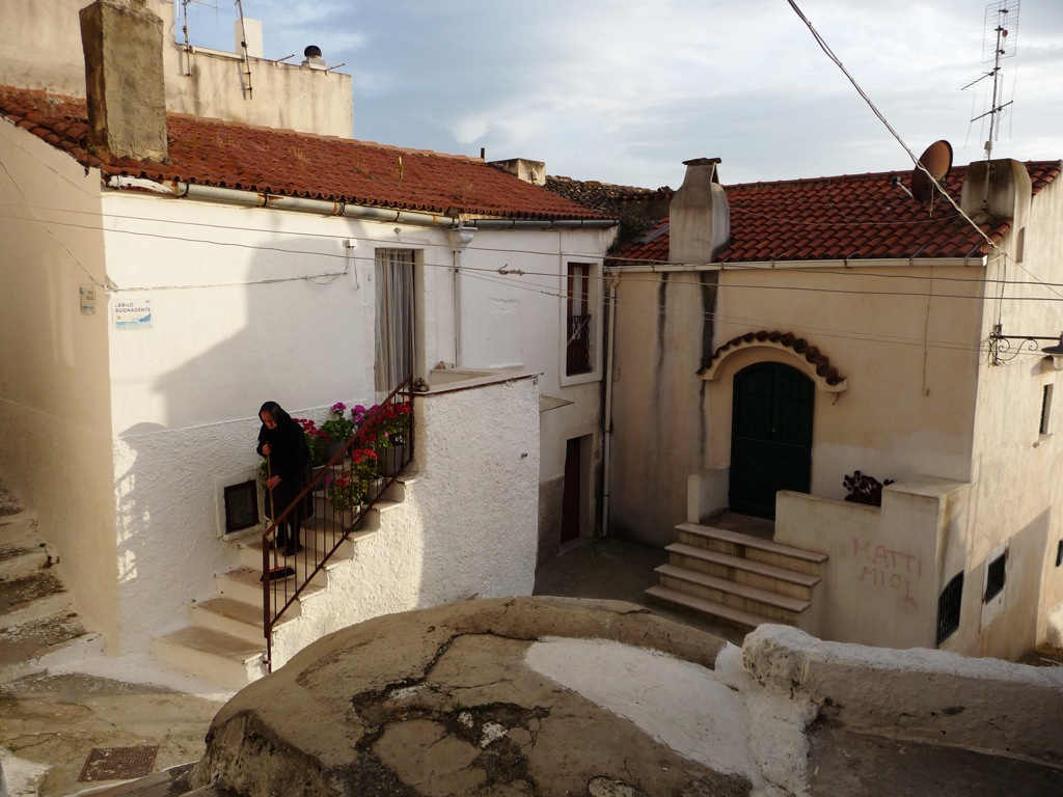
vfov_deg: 49.7
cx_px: 532
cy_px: 398
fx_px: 860
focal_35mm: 28
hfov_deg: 63.4
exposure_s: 1/400
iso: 100
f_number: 3.3
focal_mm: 4.7
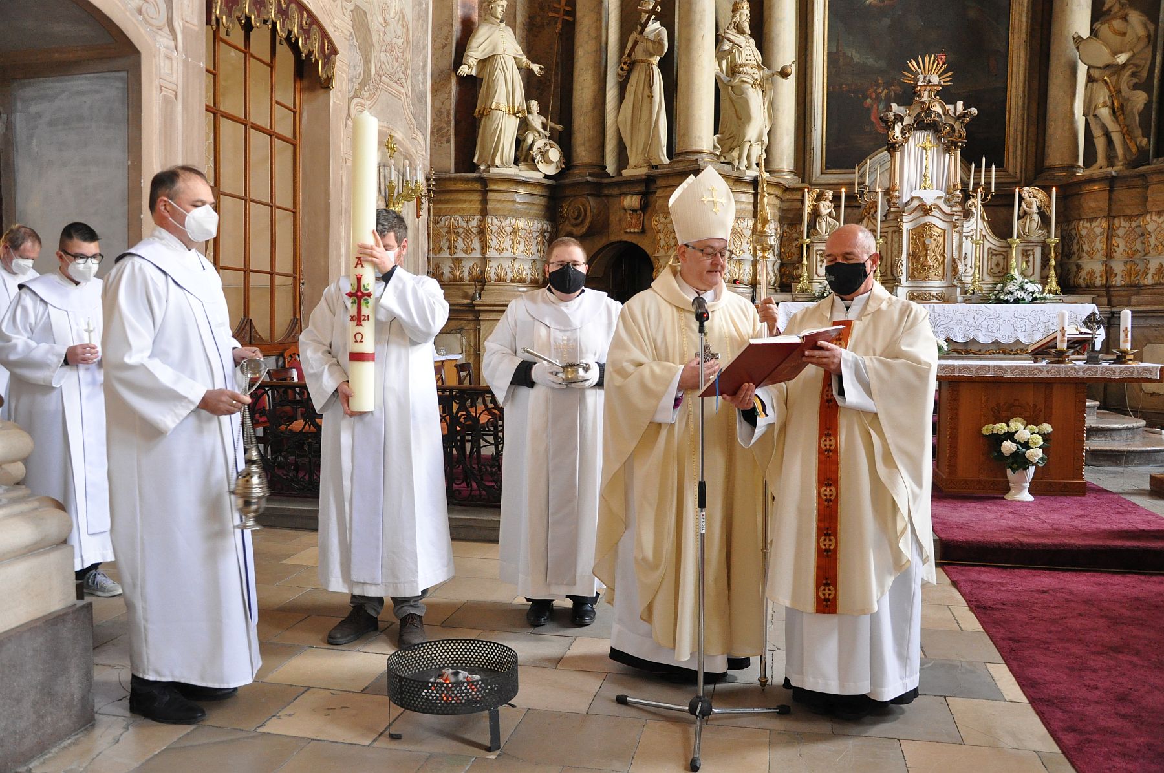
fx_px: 1017
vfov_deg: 41.6
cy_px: 386
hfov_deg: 59.5
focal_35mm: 32
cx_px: 582
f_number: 3.8
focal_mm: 21
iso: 1600
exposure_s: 1/20
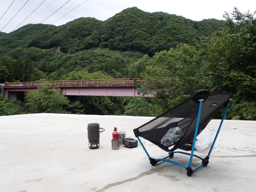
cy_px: 96
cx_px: 128
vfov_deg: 54.9
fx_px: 185
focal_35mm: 25
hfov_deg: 69.4
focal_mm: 4.5
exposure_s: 1/640
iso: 100
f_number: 2.8
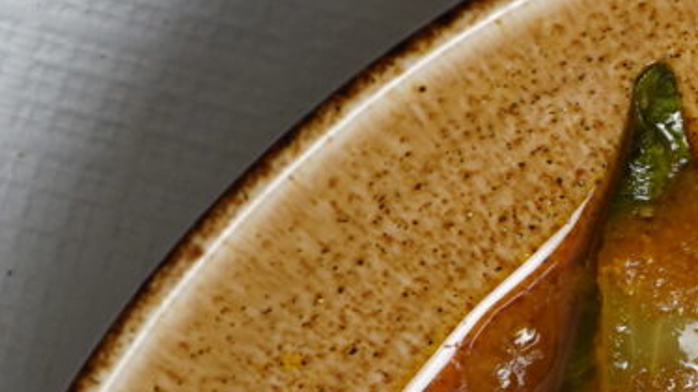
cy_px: 262
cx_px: 1952
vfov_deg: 4.8
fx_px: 4644
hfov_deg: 7.7
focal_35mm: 251
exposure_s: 1/100
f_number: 4.5
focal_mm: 35
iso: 500
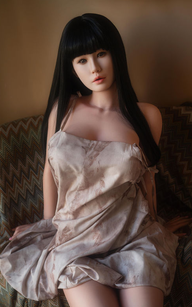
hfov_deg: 31.2
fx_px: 343
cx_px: 97
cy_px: 171
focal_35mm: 41
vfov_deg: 48.1
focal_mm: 35
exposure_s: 1/125
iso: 200
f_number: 2.8
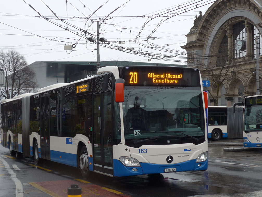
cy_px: 101
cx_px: 127
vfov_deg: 23.7
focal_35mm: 62
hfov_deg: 31.2
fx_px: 469
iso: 80
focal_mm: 10.7
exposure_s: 1/160
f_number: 3.3
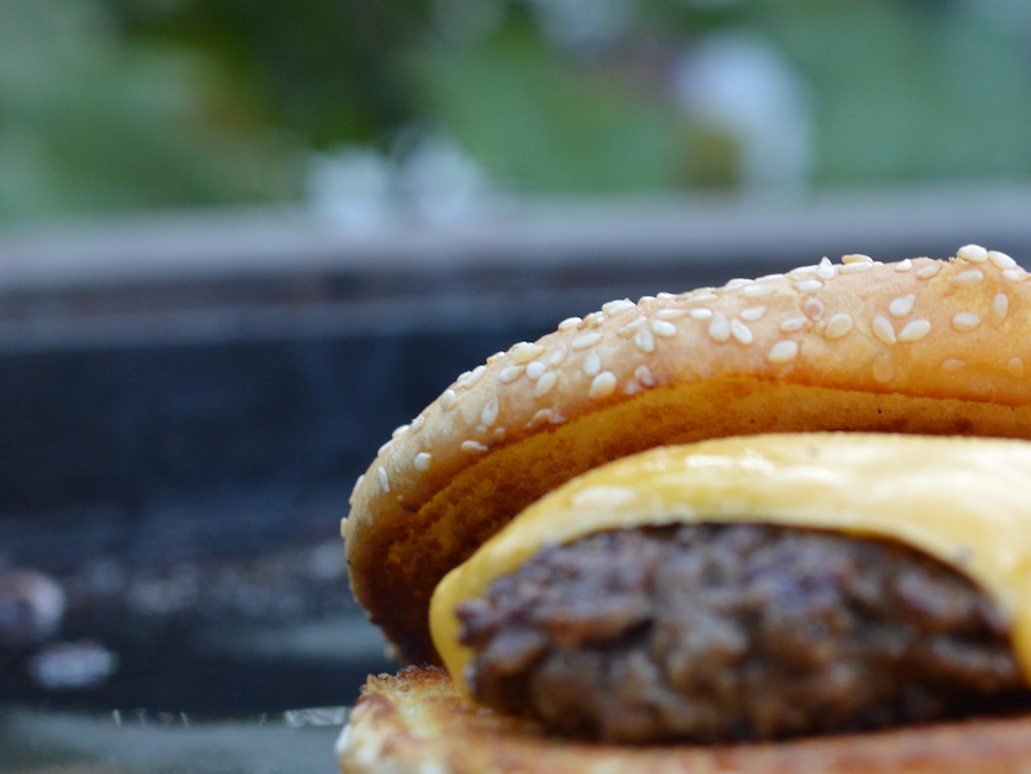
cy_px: 661
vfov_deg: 14.7
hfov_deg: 19.3
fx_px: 2979
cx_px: 921
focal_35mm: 100
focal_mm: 30
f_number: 4
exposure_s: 1/125
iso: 360
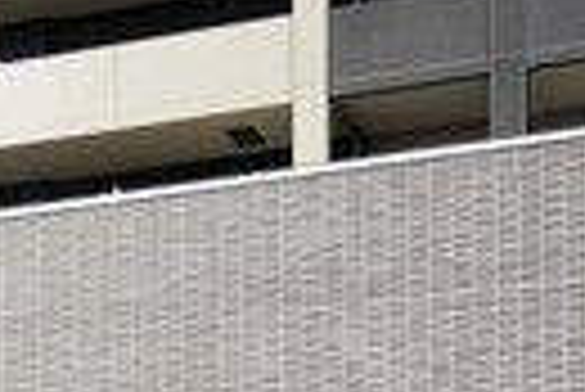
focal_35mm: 69
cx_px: 540
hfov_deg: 28.0
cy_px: 807
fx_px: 1122
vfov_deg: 15.4
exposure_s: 1/125
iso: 100
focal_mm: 10
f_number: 13
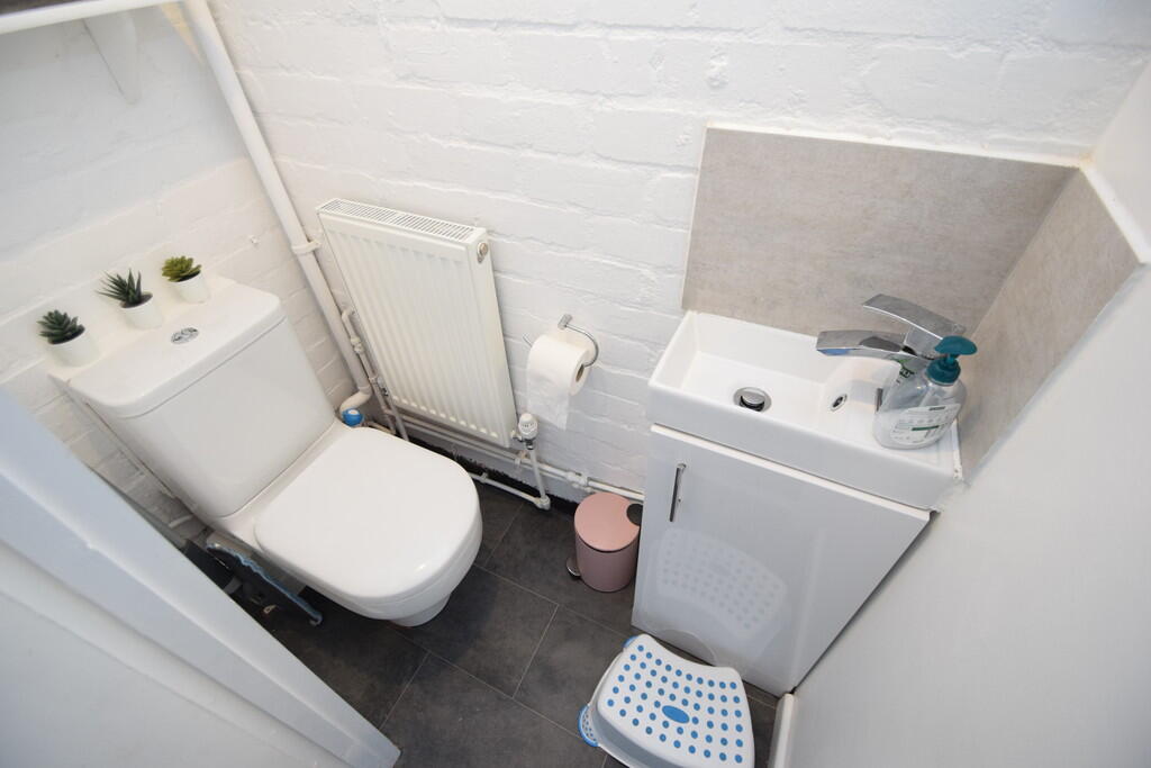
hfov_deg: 100.4
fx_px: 480
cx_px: 576
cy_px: 384
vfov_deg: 77.3
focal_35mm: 15
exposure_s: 1/60
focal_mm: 10
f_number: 3.5
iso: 1000
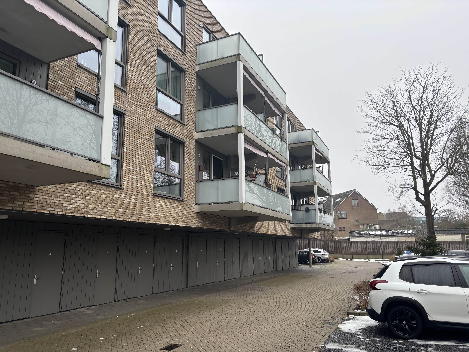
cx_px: 234
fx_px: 352
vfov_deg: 53.1
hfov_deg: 67.3
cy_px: 176
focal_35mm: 26
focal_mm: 6
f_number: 1.6
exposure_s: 1/231
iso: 40
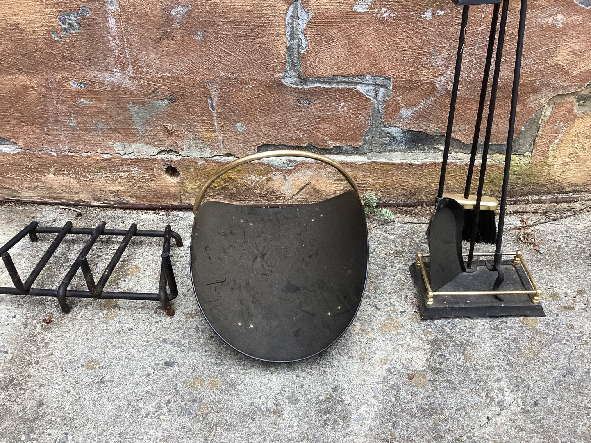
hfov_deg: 58.3
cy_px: 222
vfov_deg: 45.4
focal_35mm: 31
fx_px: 529
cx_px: 296
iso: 50
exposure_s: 1/120
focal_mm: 3.3
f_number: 2.4
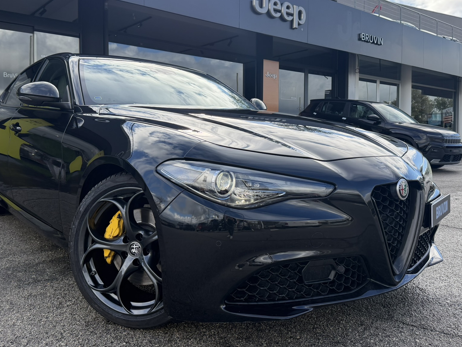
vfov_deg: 44.0
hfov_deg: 56.8
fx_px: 427
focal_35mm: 32
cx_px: 218
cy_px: 146
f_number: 1.78
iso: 100
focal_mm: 6.76
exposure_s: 1/1949
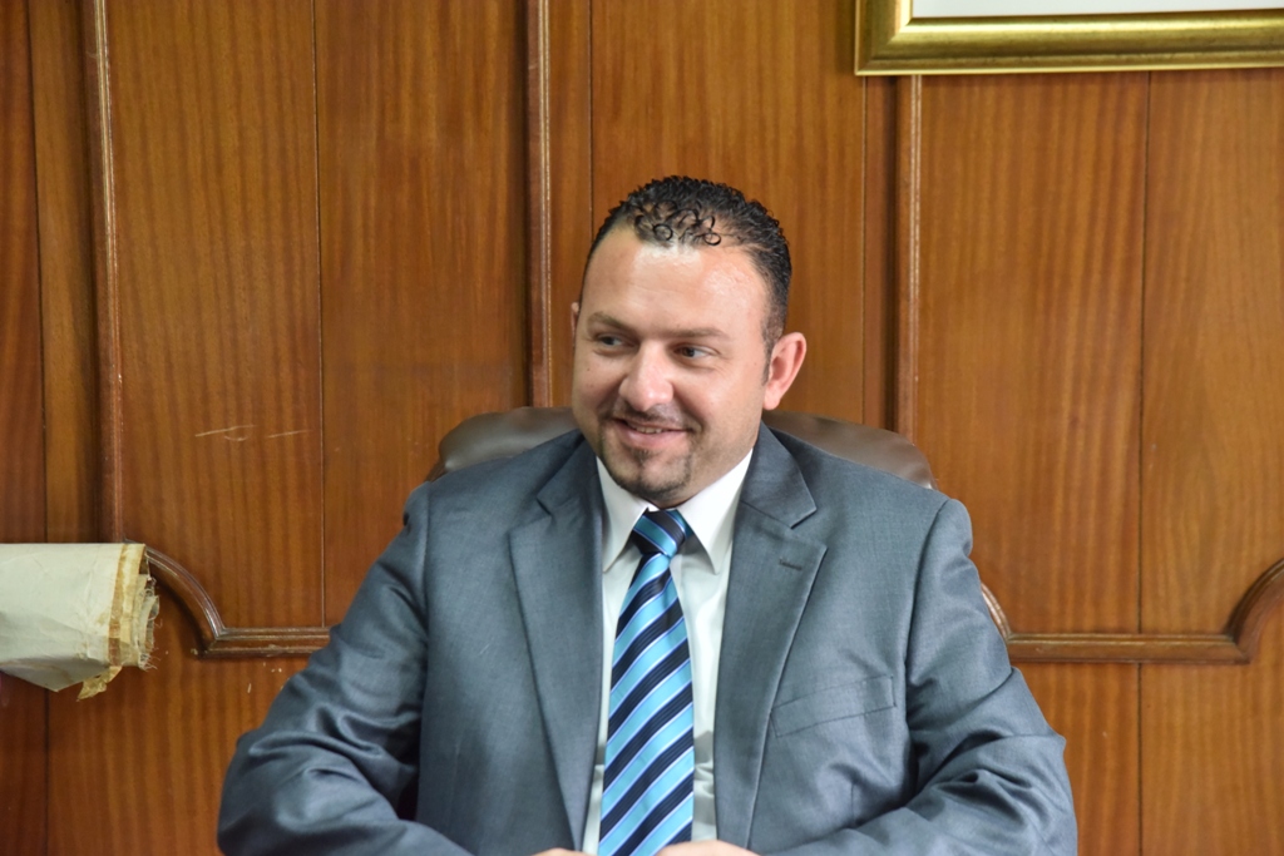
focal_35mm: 120
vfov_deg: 11.4
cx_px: 642
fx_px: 4280
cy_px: 428
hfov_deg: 17.1
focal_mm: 120
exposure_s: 1/125
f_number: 5.6
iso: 2500
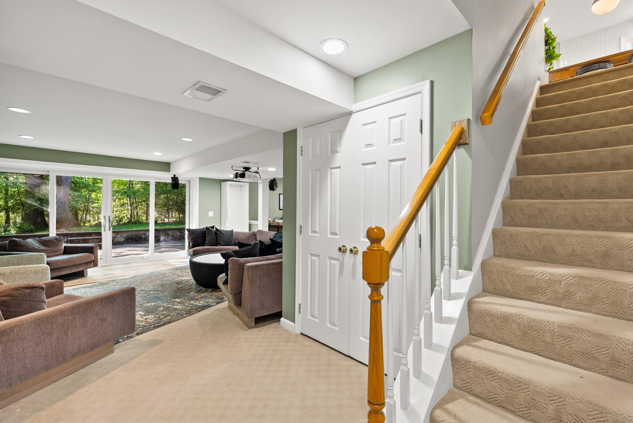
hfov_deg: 96.7
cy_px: 212
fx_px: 281
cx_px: 316
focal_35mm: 16
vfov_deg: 73.8
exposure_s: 1/25
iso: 800
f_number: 4
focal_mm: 16
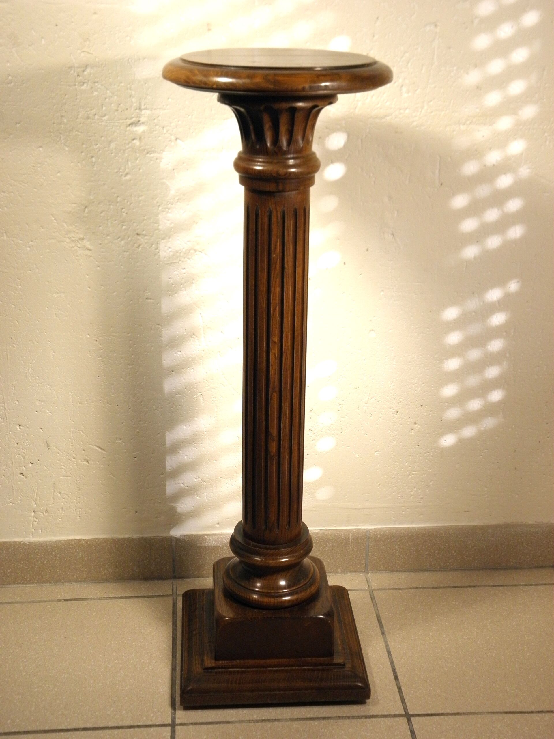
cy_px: 370
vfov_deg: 38.2
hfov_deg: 29.1
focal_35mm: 50
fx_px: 1067
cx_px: 277
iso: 200
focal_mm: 9.1
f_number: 4
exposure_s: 1/50
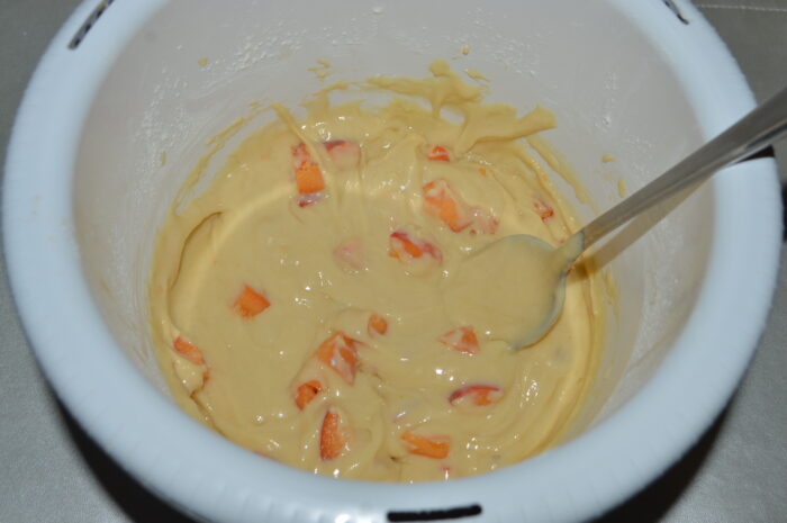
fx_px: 917
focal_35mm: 42
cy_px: 262
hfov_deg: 46.4
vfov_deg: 31.8
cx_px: 394
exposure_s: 1/60
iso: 100
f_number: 8
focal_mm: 28
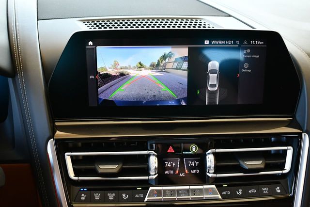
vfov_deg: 31.9
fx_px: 362
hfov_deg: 46.4
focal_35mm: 42
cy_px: 104
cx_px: 155
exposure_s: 1/125
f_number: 3.8
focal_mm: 21
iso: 800
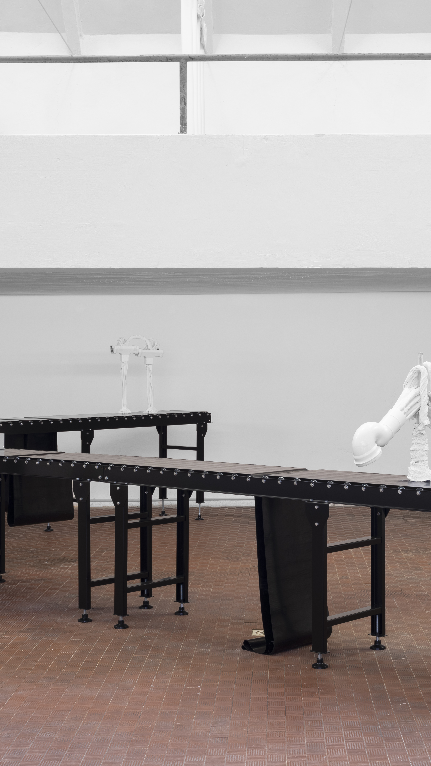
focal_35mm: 58
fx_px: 1178
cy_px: 357
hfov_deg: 20.6
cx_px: 299
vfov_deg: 36.0
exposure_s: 2.5
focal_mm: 39.6
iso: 100
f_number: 13
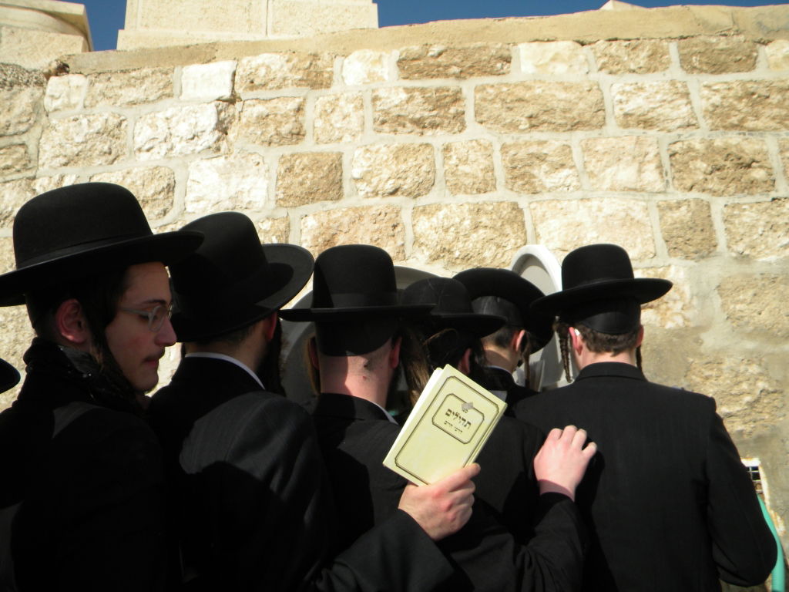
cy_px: 296
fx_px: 638
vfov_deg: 49.7
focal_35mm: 28
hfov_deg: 63.4
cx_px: 394
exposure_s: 1/379
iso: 80
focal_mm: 5
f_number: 7
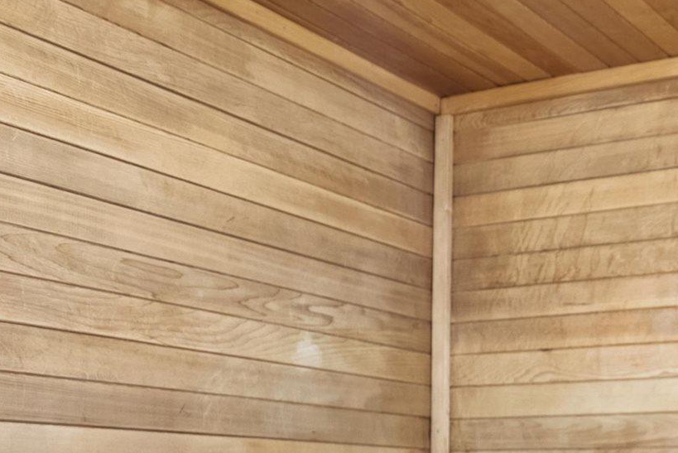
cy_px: 499
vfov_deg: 27.4
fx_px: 848
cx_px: 879
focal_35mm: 45
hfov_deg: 32.7
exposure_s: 5
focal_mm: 12
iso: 200
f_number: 5.6
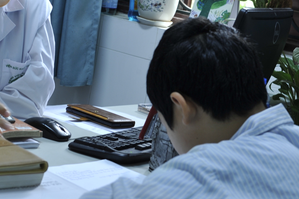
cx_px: 47
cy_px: 58
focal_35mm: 92
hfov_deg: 21.8
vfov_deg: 14.8
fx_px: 764
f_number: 7.1
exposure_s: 1/15
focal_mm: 50
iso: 500
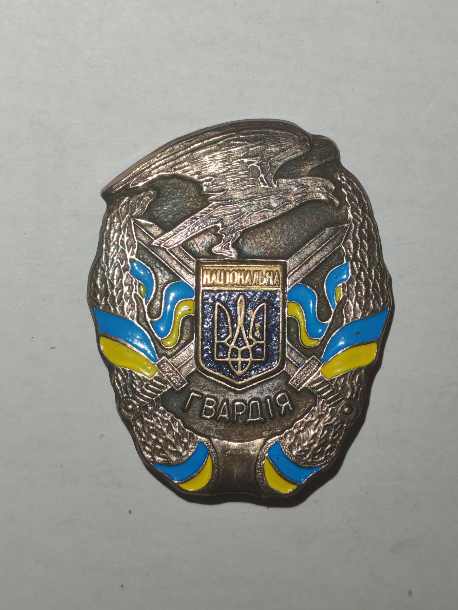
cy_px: 305
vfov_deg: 28.6
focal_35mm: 68
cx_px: 229
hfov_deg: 21.6
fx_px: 1200
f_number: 1.95
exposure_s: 1/100
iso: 200
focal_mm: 5.52
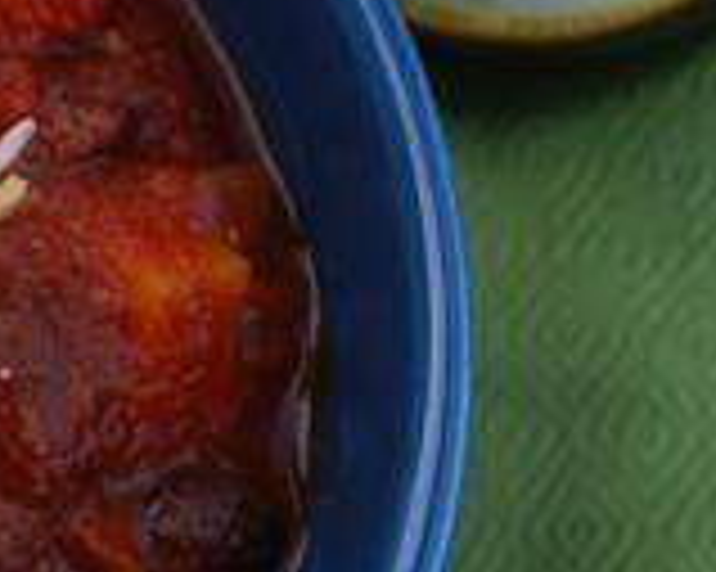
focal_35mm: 312
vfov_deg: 5.0
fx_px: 6605
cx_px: -329
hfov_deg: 6.1
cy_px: 387
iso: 100
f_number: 5.6
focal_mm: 55
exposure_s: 1/125
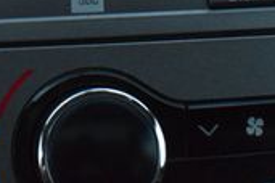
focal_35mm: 112
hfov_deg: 18.1
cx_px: 61
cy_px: -156
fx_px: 855
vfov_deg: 11.3
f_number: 8
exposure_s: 1/60
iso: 2500
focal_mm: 20
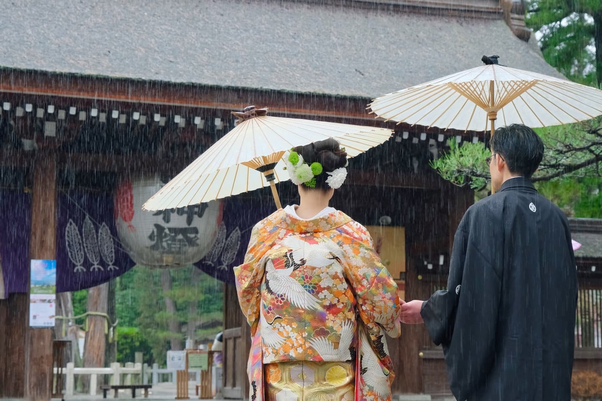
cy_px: 200
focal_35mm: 70
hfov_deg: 28.9
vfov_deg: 19.4
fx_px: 1170
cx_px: 301
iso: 1600
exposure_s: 1/125
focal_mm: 46.6
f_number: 5.6
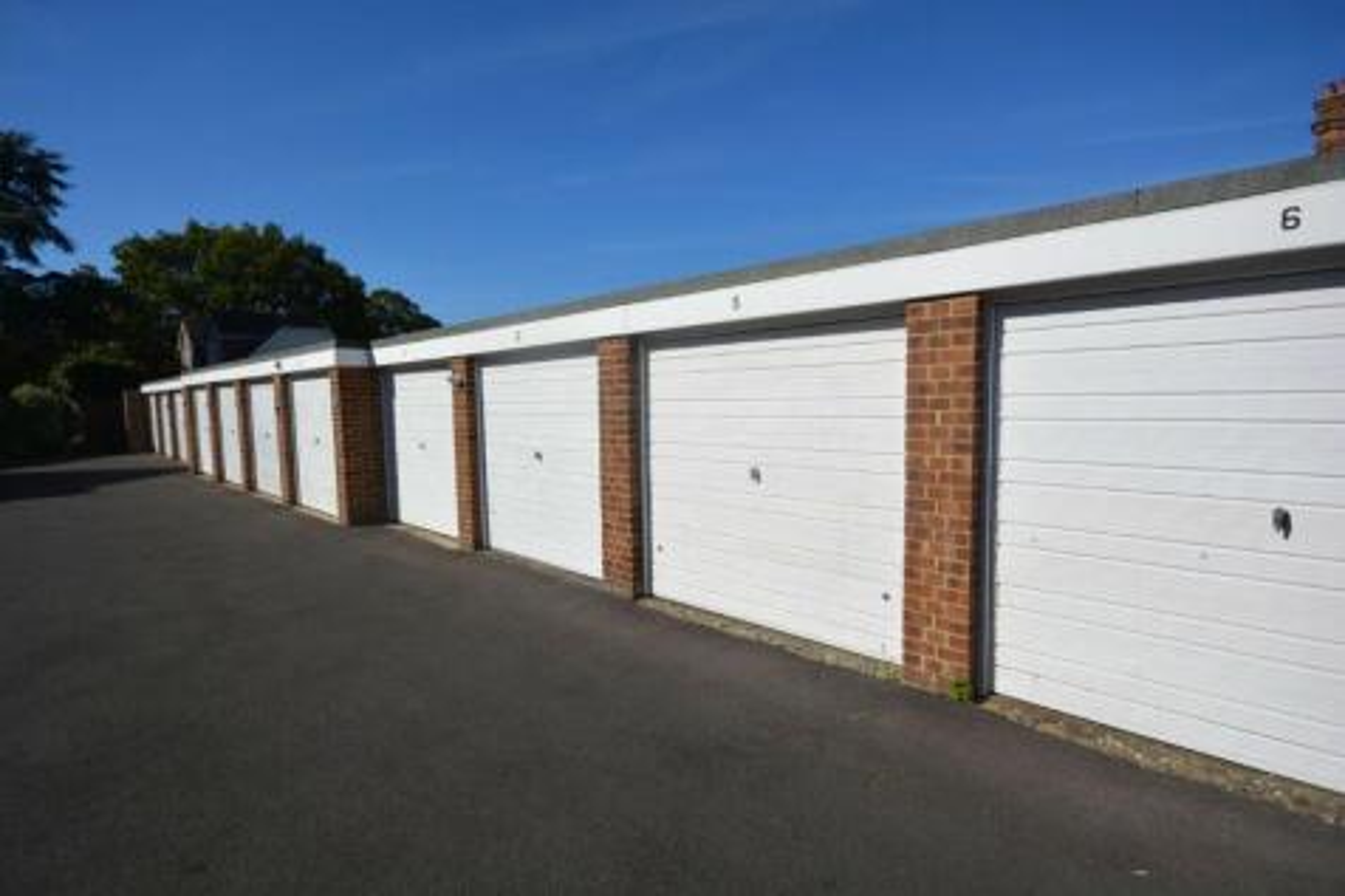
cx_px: 672
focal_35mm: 18
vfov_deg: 67.3
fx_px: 672
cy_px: 448
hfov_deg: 90.0
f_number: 10
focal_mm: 12
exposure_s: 1/400
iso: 100
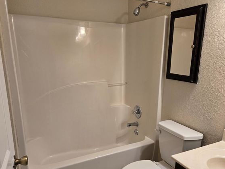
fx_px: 188
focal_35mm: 29
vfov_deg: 47.9
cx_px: 120
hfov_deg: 61.6
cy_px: 103
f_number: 1.8
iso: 125
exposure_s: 1/120
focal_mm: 5.4
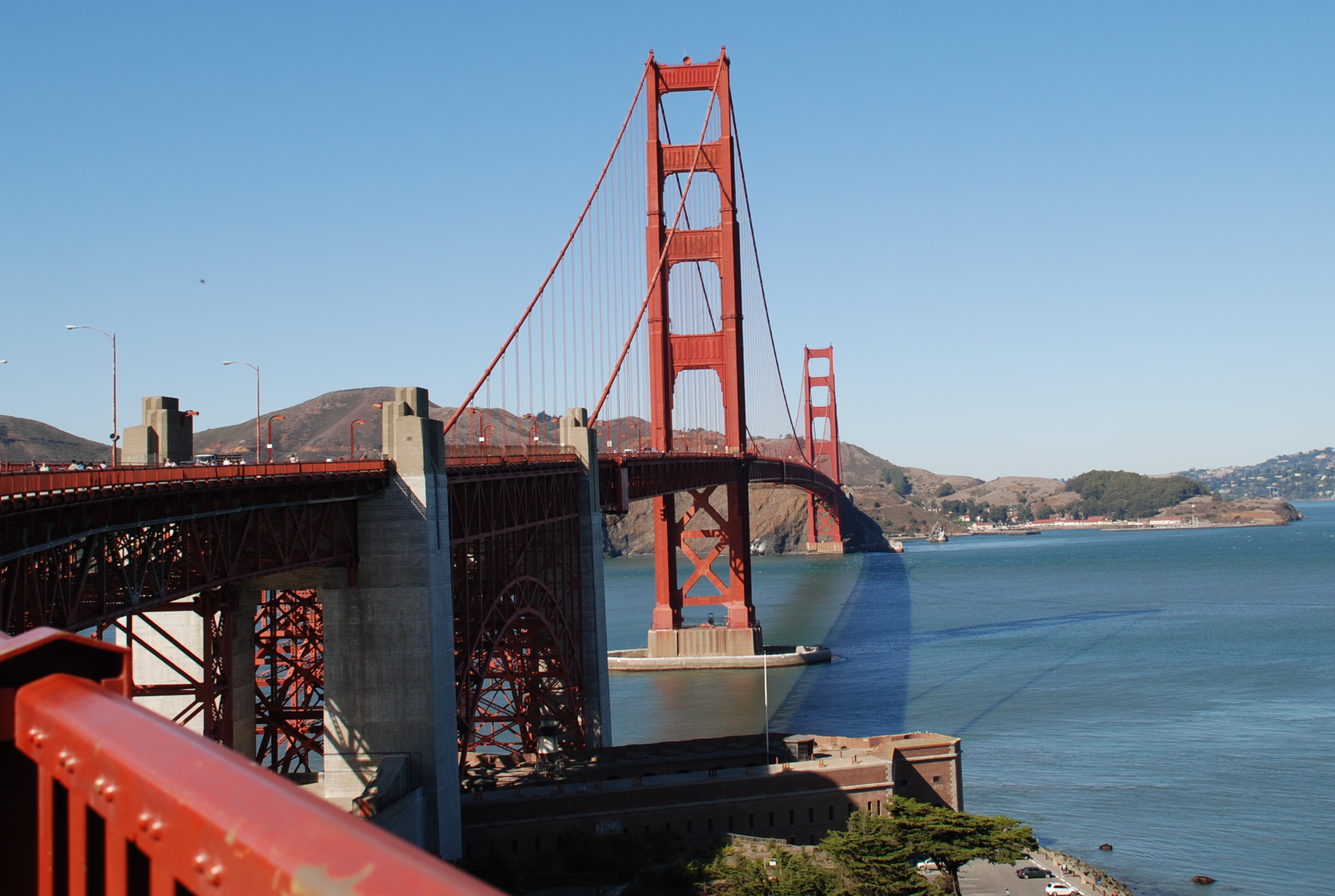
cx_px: 712
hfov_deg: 41.0
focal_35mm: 48
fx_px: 1784
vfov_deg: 28.1
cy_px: 336
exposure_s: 1/800
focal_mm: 24
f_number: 4
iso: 100
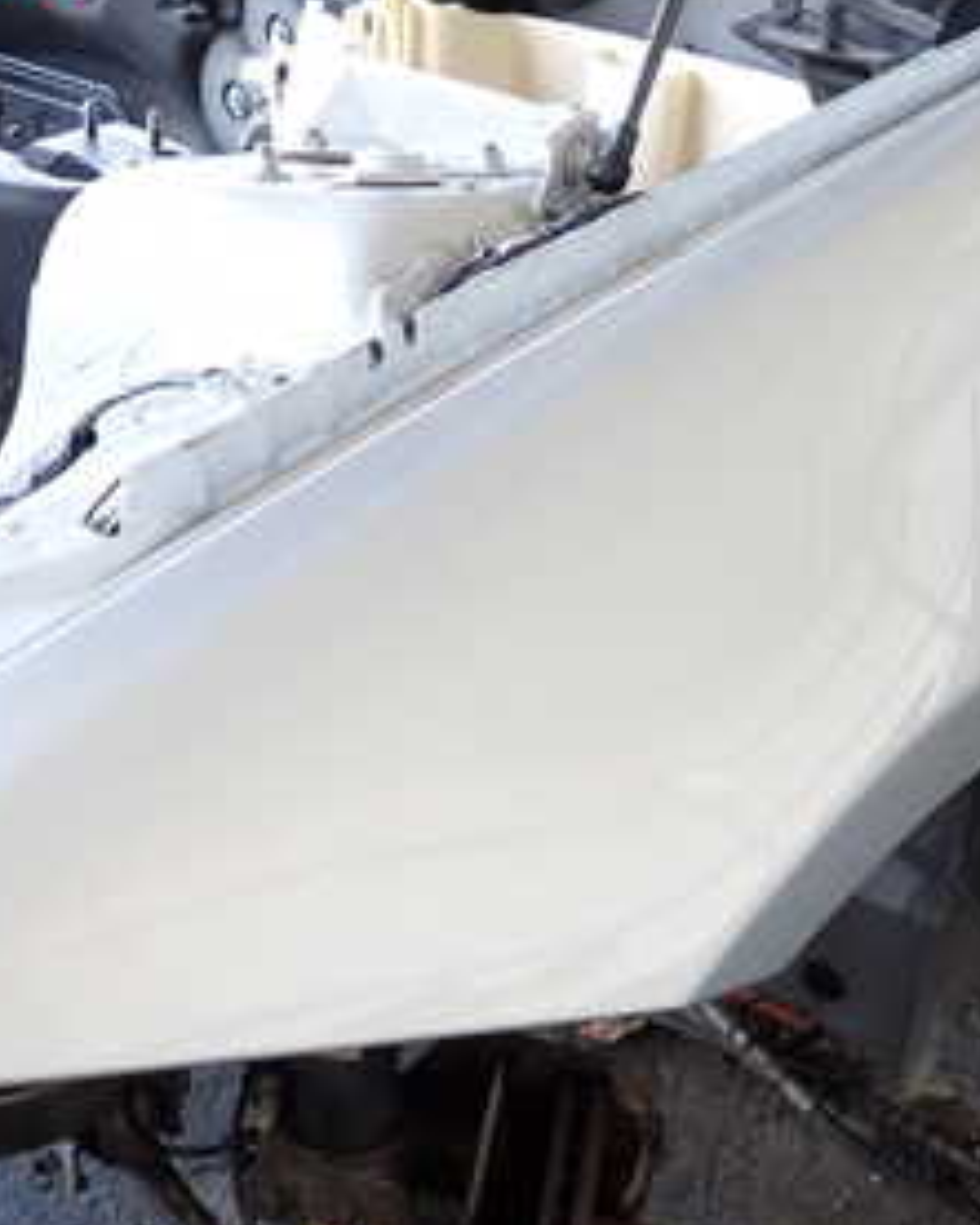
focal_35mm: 53
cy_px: 901
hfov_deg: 28.6
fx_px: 1920
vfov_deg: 34.7
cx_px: 563
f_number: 2
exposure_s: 1/80
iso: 200
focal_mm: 4.5
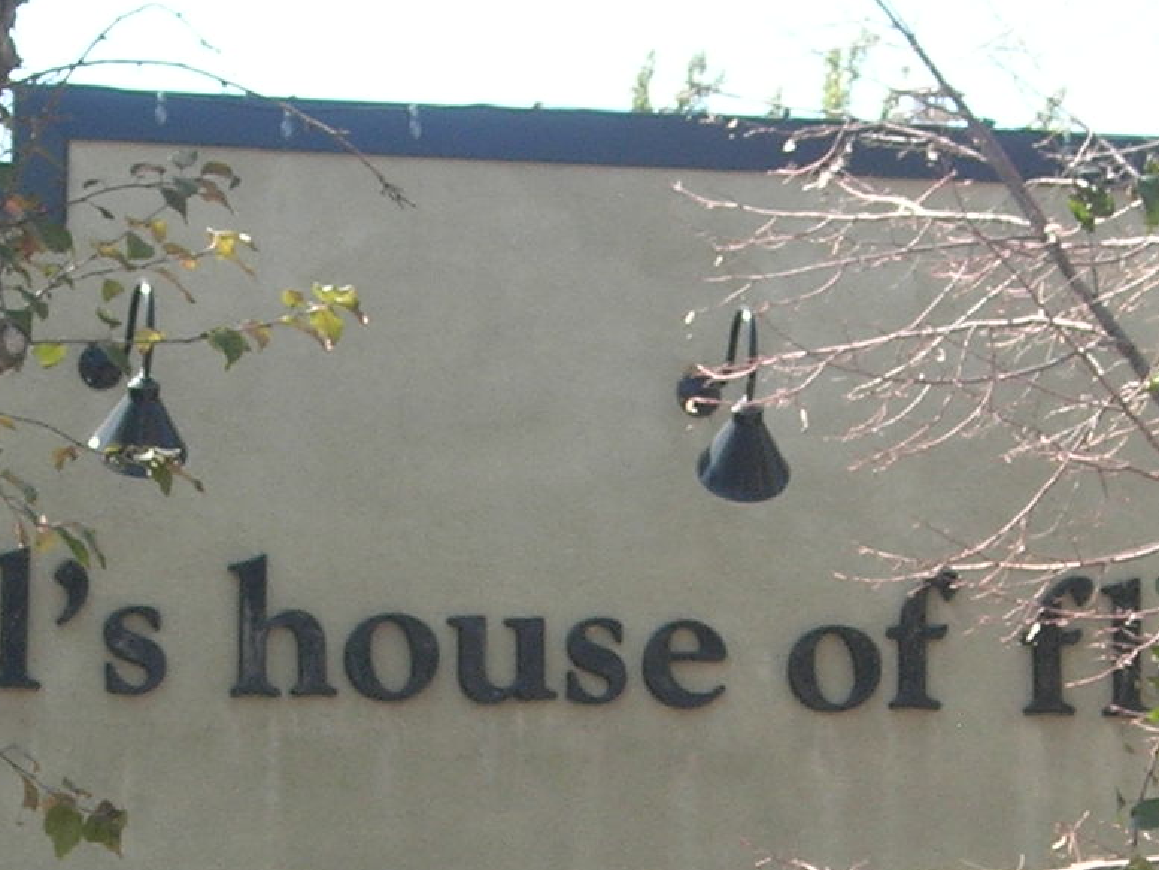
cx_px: 788
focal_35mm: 377
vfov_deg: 3.9
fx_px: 12625
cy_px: 958
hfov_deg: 5.3
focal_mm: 23.4
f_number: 8.2
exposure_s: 1/54.3
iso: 64
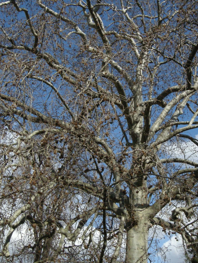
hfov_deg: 29.6
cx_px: 124
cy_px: 132
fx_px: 374
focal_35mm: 49
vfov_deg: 38.9
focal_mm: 7.5
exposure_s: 1/868
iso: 400
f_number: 7.6
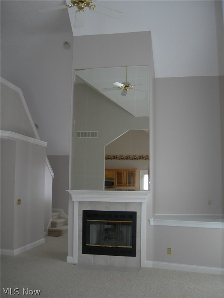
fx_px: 328
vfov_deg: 49.0
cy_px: 149
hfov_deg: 37.7
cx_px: 112
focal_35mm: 38
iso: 64
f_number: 2.8
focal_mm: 7.8
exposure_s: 1/29.6
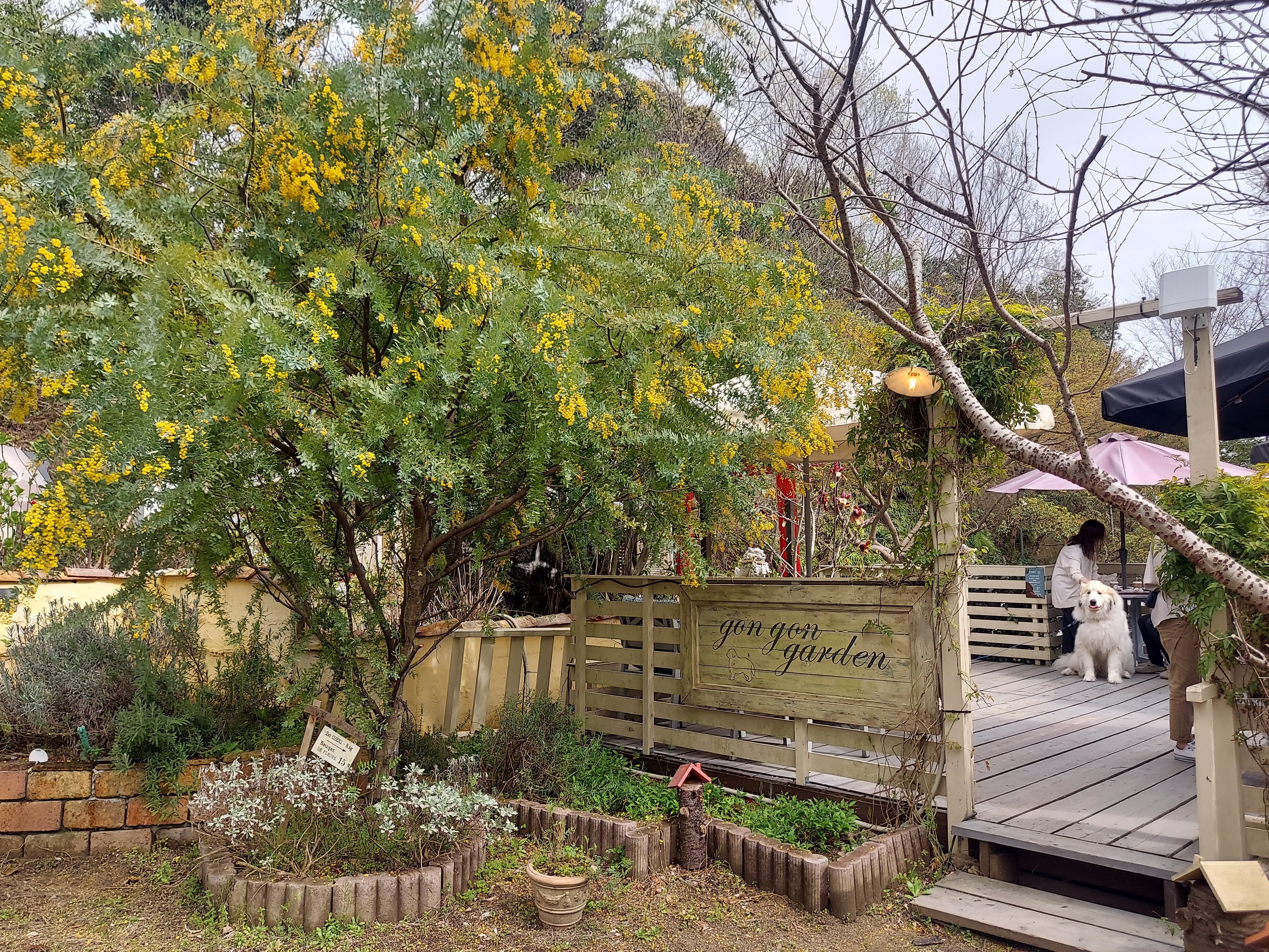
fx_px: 916
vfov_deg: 54.9
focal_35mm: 25
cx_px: 634
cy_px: 476
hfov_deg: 69.4
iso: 50
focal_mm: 4.6
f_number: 2
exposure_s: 1/556
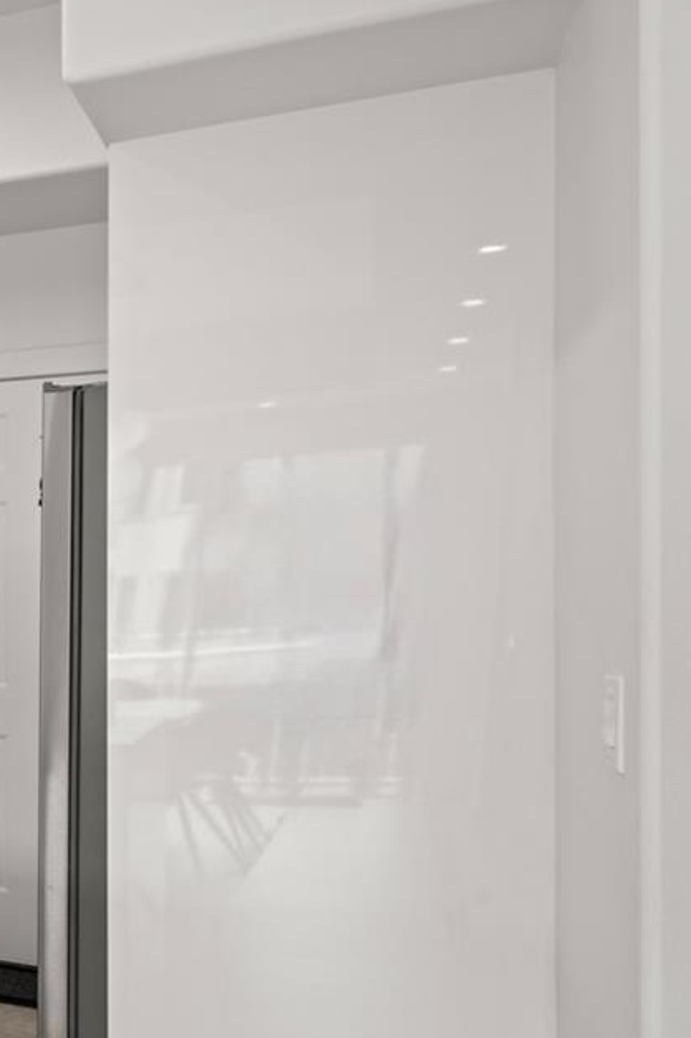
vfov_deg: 42.6
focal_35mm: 46
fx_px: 1325
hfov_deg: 19.8
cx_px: -605
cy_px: 602
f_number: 10
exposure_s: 1/15
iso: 320
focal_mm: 18
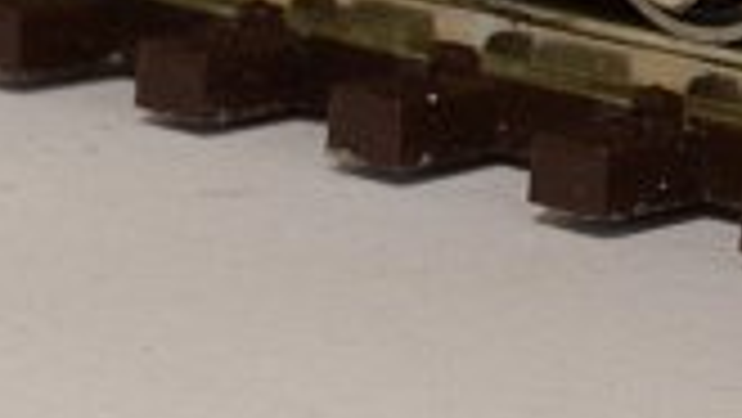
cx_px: 1214
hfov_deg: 5.1
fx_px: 8239
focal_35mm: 419
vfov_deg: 2.9
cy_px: -656
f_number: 27
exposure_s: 8
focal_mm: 55
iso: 500
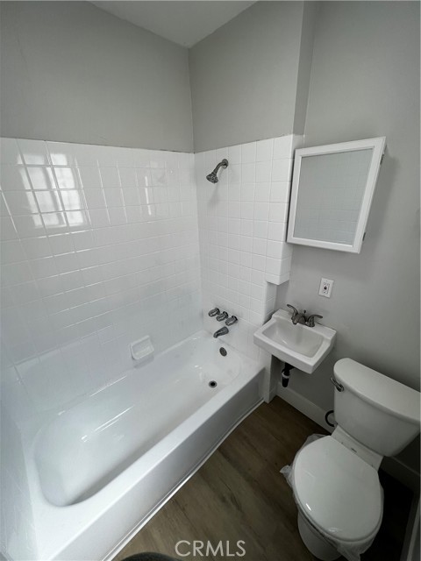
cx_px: 210
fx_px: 211
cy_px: 280
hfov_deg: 89.9
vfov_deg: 106.2
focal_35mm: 13
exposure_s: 1/144
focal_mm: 1.57
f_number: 1.8
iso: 32
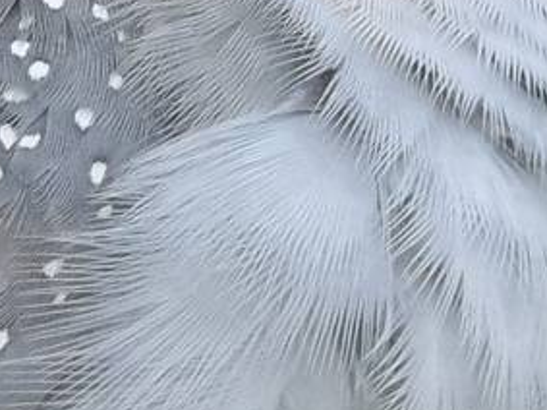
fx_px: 7676
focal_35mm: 486
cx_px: -172
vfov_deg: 3.1
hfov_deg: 4.1
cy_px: 205
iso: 113
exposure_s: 1/50
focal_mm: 15.4
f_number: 4.5
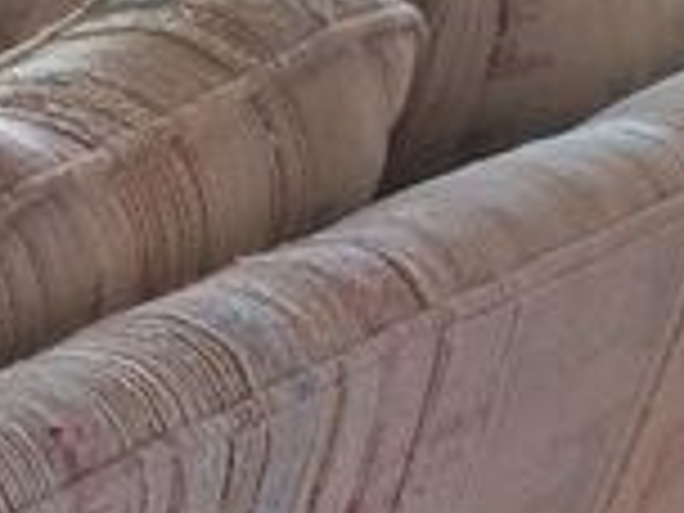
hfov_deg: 10.6
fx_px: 3517
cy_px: 902
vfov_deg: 8.1
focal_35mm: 178
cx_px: -441
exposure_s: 1/30
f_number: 2.2
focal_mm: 4.12
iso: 64
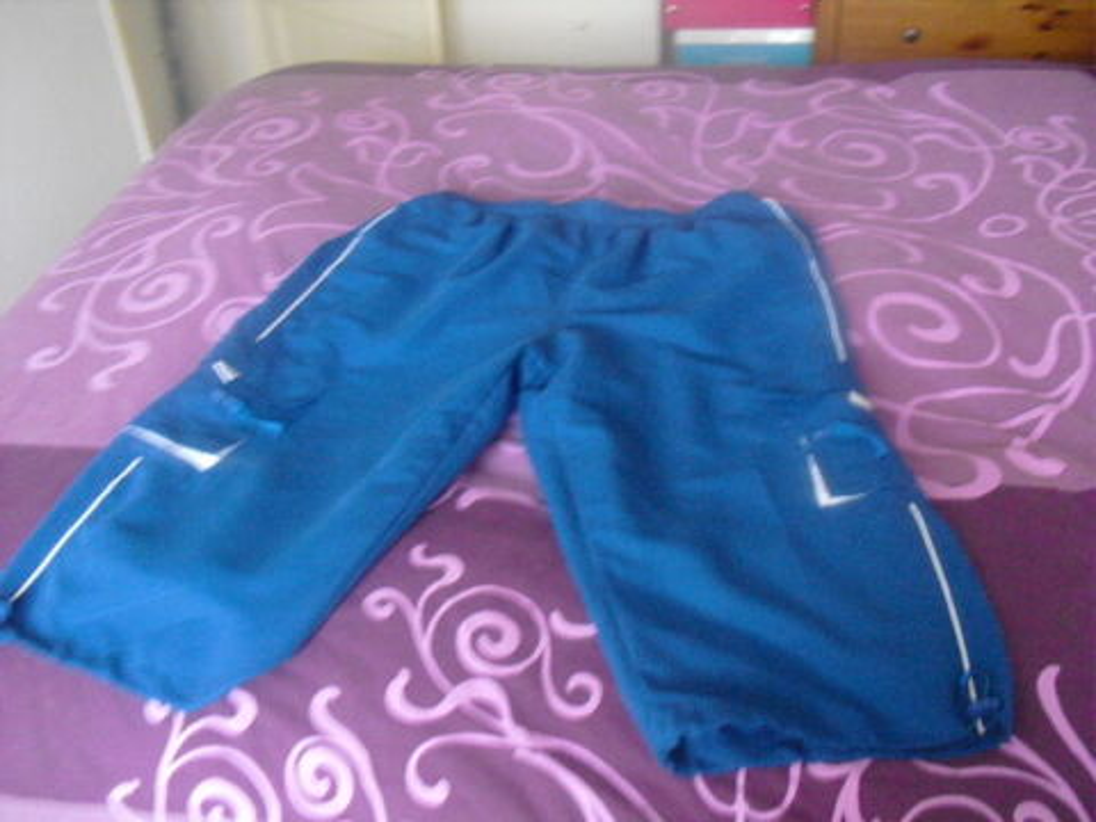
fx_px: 1140
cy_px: 411
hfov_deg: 51.4
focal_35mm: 36
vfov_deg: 39.7
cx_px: 548
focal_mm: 6.3
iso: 800
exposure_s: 1/8
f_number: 3.1
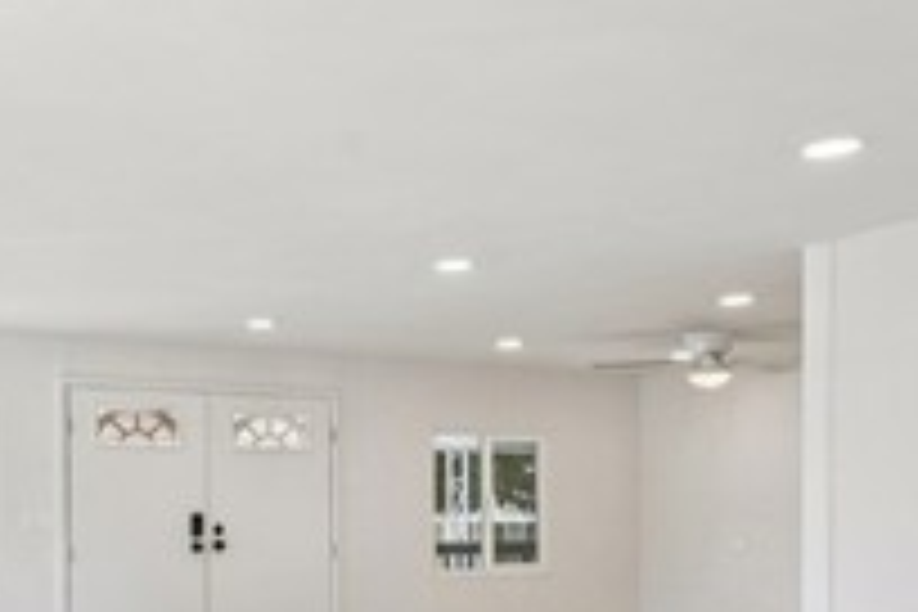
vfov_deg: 29.3
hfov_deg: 42.7
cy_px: 549
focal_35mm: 44
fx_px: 1122
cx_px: 198
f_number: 8
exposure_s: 1/30
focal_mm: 14
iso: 125
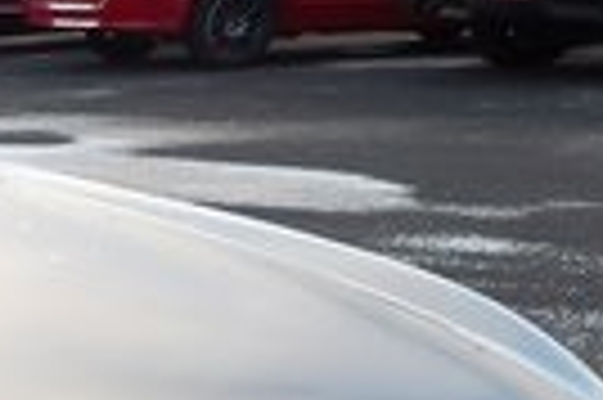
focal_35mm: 119
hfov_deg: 14.9
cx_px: -490
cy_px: 719
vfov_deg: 10.8
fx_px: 1991
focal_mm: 4.3
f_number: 3.2
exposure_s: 1/188
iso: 100
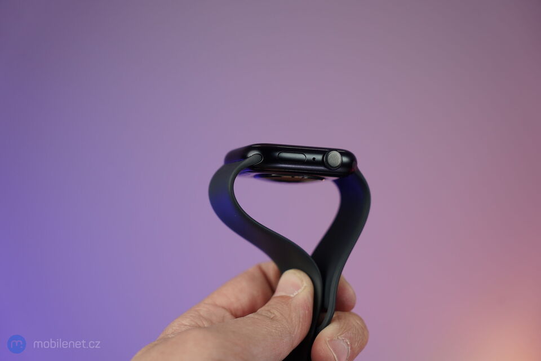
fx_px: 932
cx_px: 270
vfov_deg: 21.9
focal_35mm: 62
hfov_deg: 32.4
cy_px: 180
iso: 100
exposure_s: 1/50
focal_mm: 62
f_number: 4
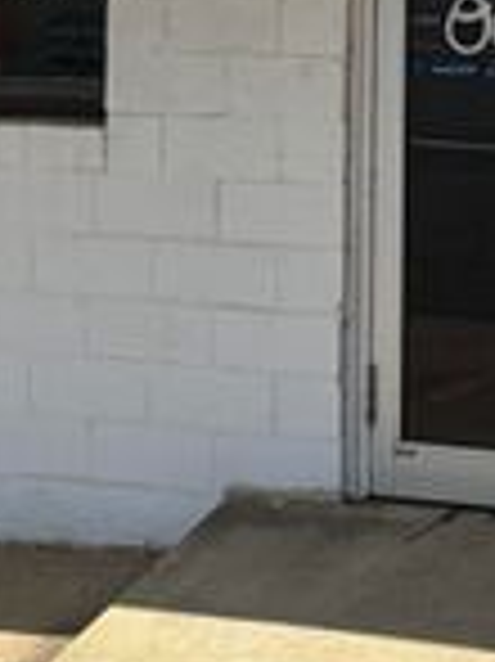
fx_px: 2253
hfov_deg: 12.3
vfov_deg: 15.4
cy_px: -331
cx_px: 585
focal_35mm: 118
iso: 50
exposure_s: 1/4854
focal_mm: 5.96
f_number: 1.6
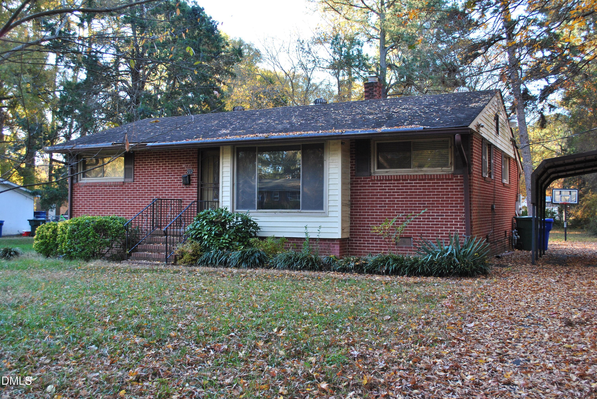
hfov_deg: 53.1
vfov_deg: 37.0
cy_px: 200
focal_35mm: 36
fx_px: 598
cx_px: 298
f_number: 5.6
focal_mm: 24
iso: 200
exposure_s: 1/60
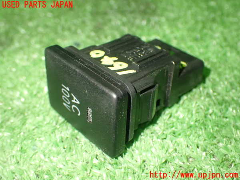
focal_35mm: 47
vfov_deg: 30.9
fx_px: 326
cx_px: 120
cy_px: 90
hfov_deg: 40.4
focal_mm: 8.4
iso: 800
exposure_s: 1/25
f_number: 3.1
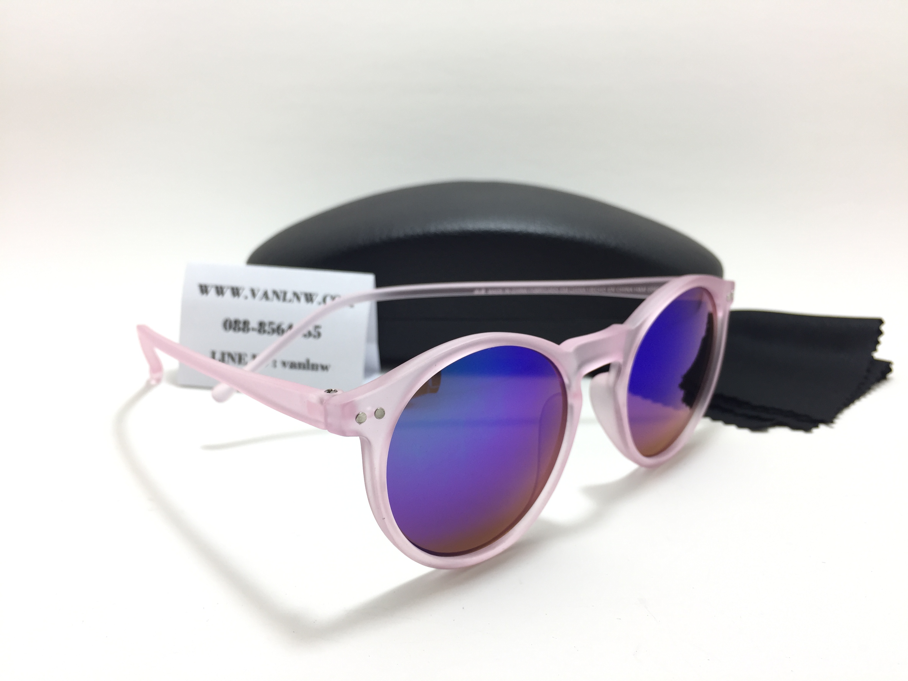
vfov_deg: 48.2
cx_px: 454
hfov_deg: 61.7
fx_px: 761
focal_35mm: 29
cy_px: 340
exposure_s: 1/50
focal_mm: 4.15
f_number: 2.2
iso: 32
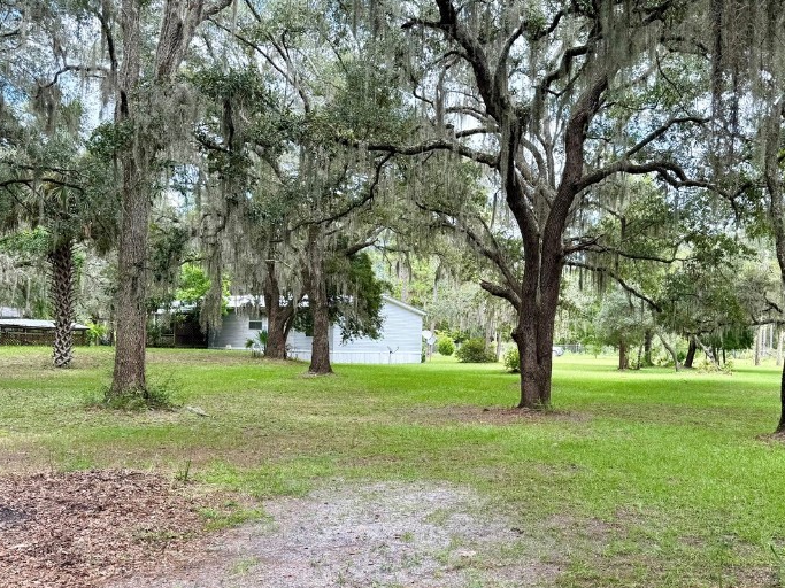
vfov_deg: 39.5
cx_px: 463
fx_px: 816
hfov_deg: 51.1
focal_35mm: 36
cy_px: 348
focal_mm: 6.76
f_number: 1.78
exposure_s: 1/535
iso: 80
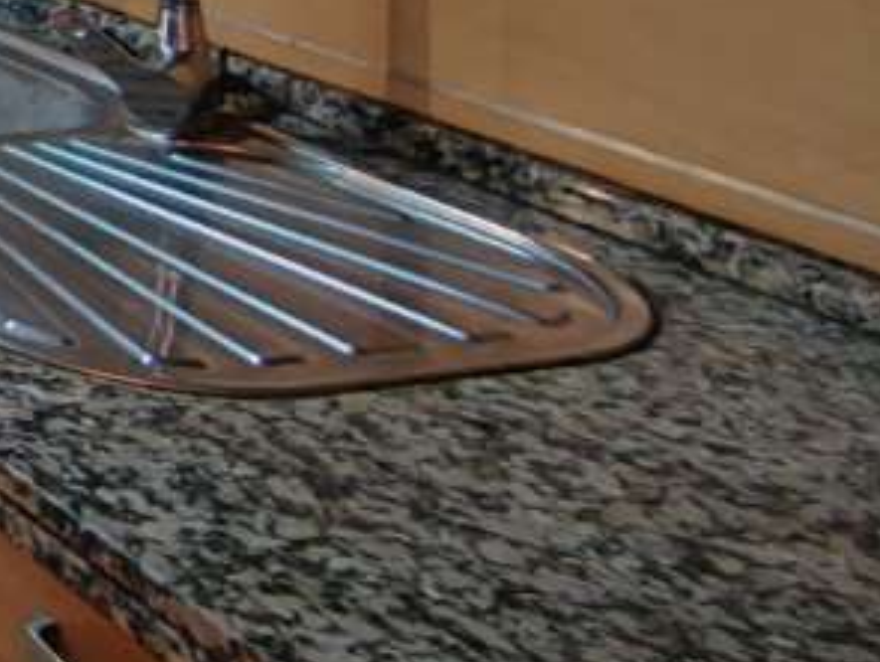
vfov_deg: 19.4
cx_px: -928
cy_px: -341
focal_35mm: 66
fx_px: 1680
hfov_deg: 18.2
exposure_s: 1/17
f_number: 2.2
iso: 1600
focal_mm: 2.16
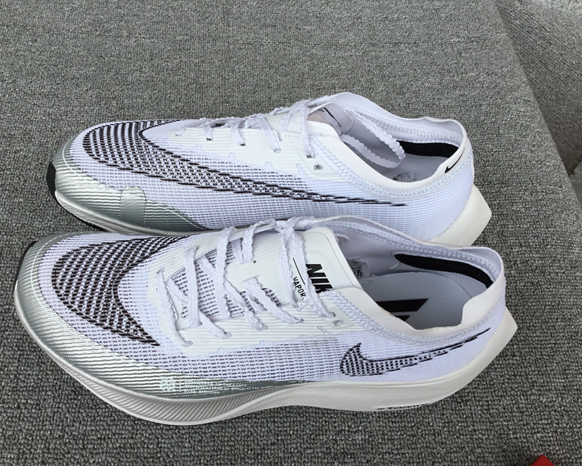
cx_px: 269
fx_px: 568
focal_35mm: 33
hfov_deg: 54.2
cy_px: 228
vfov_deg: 44.5
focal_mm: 3.3
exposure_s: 1/252
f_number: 2.4
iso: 25
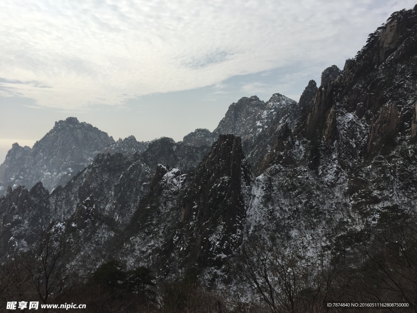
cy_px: 156
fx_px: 349
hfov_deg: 61.7
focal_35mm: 29
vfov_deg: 48.2
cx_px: 208
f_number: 2.2
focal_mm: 4.15
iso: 32
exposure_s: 1/3968
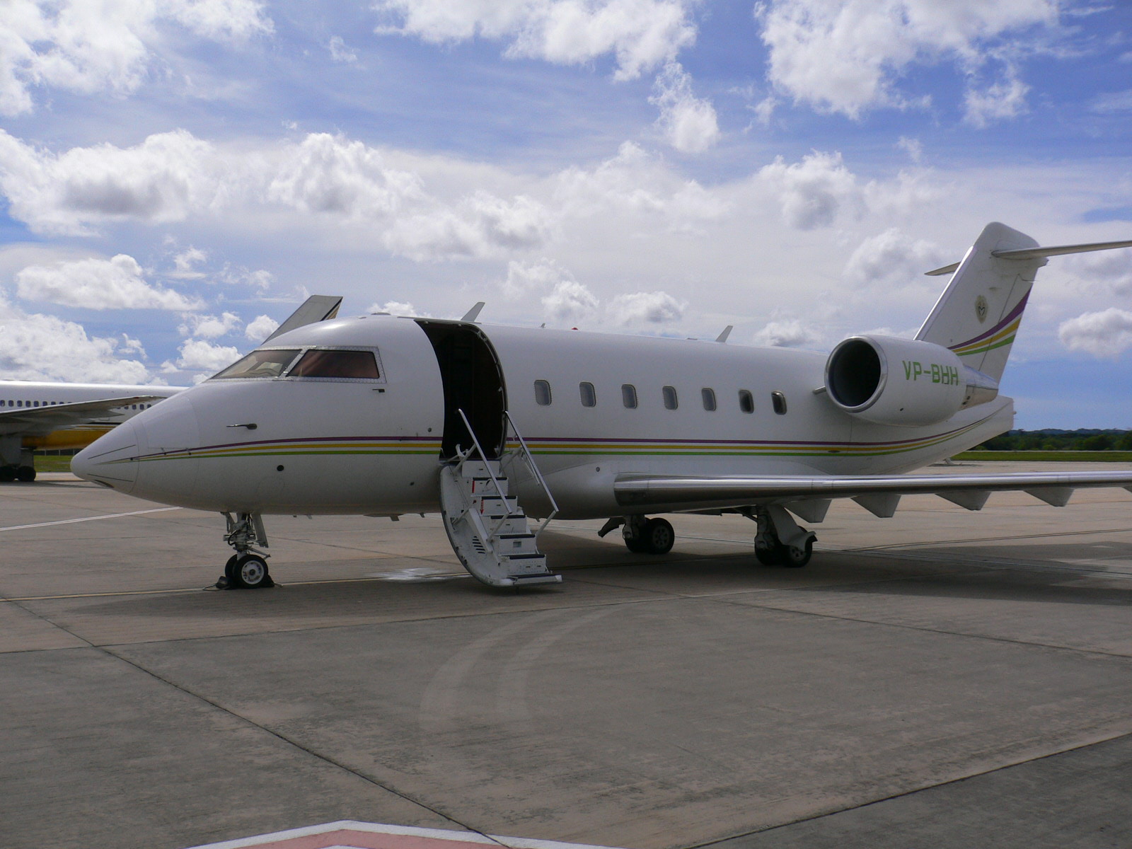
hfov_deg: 52.6
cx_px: 566
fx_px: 1145
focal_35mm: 35
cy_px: 424
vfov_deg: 40.7
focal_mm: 5.8
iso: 80
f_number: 5.6
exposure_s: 1/1000
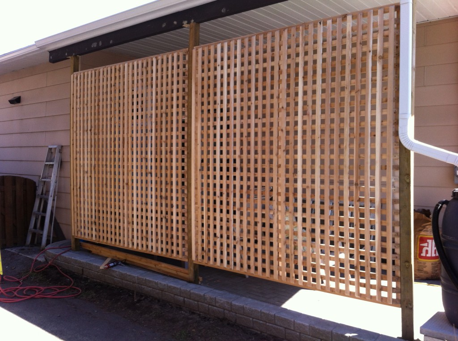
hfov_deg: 52.7
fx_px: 462
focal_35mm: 35
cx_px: 229
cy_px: 170
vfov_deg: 40.6
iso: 80
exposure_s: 1/267
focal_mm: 3.85
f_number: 2.8
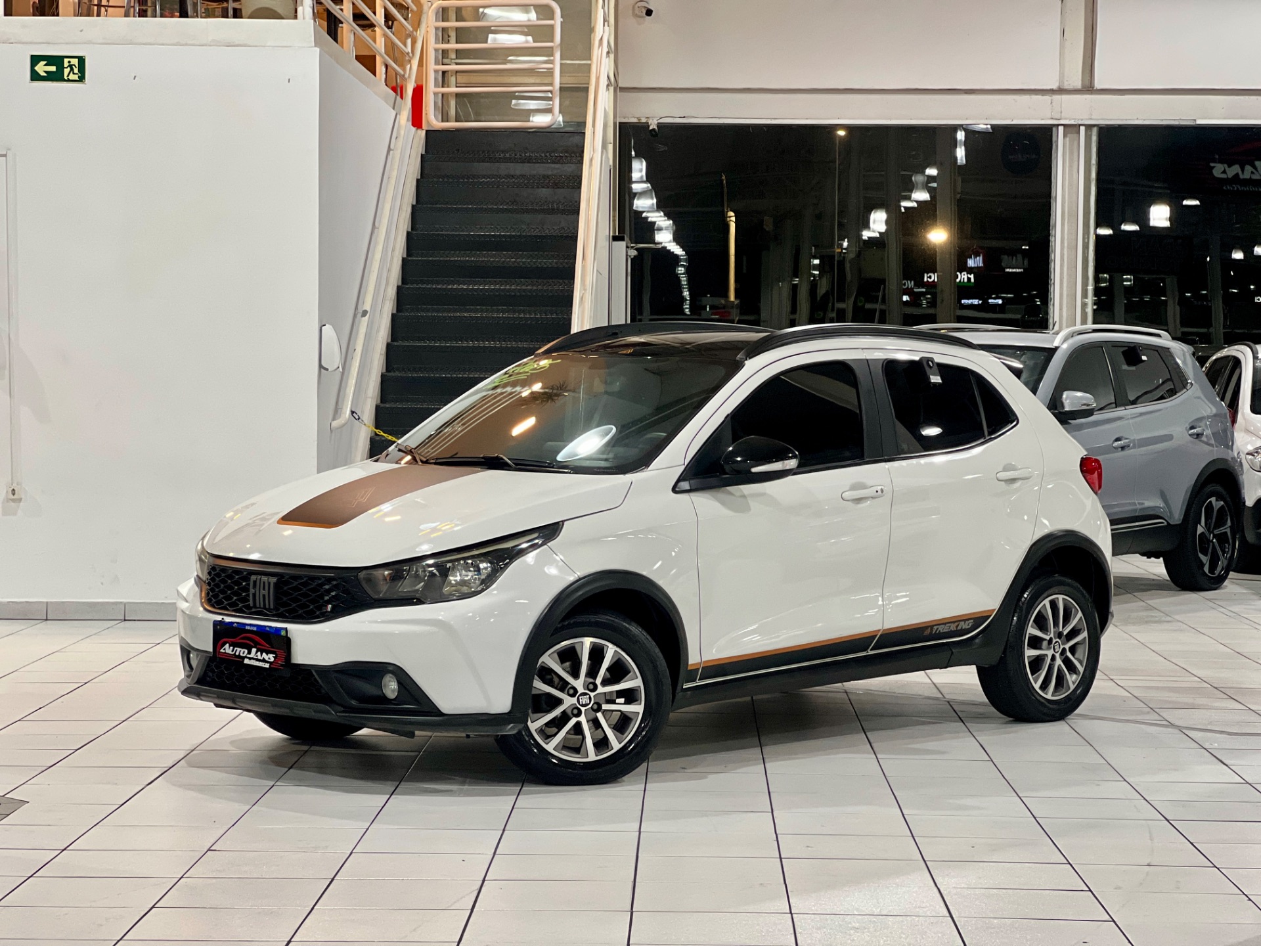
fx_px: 2805
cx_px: 630
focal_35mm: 77
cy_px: 473
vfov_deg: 19.1
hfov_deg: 25.3
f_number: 2.8
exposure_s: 1/40
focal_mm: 9
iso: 250
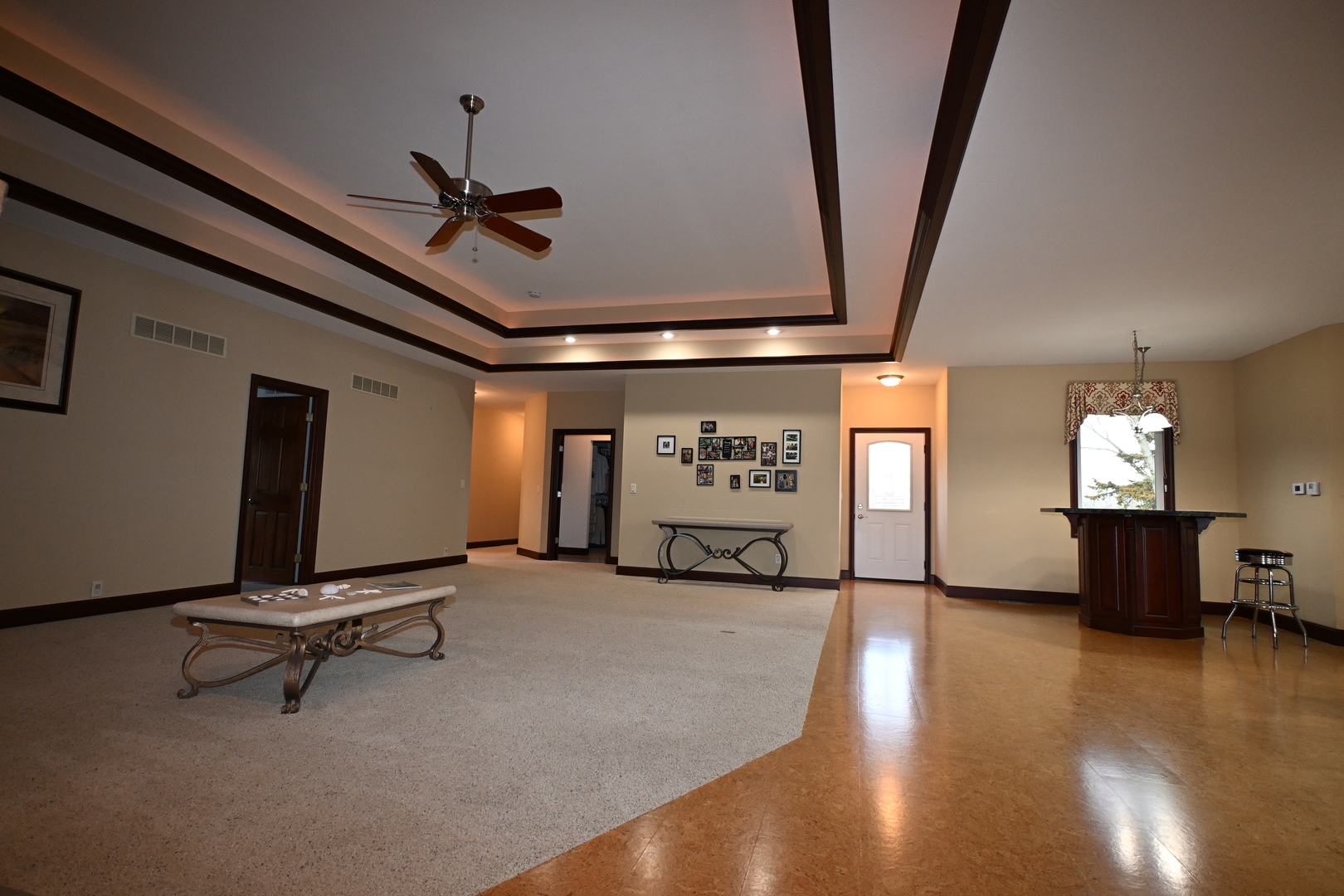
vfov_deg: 67.4
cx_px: 672
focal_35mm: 18
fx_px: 672
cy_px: 448
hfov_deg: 90.0
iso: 640
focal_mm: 12
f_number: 4
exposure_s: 1/60
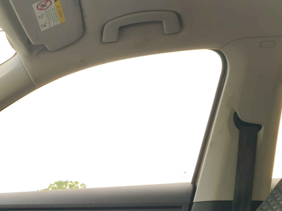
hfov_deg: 25.9
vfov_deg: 19.0
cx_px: 34
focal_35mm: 73
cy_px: 257
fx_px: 595
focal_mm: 6.54
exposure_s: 1/196
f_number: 1.57
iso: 72
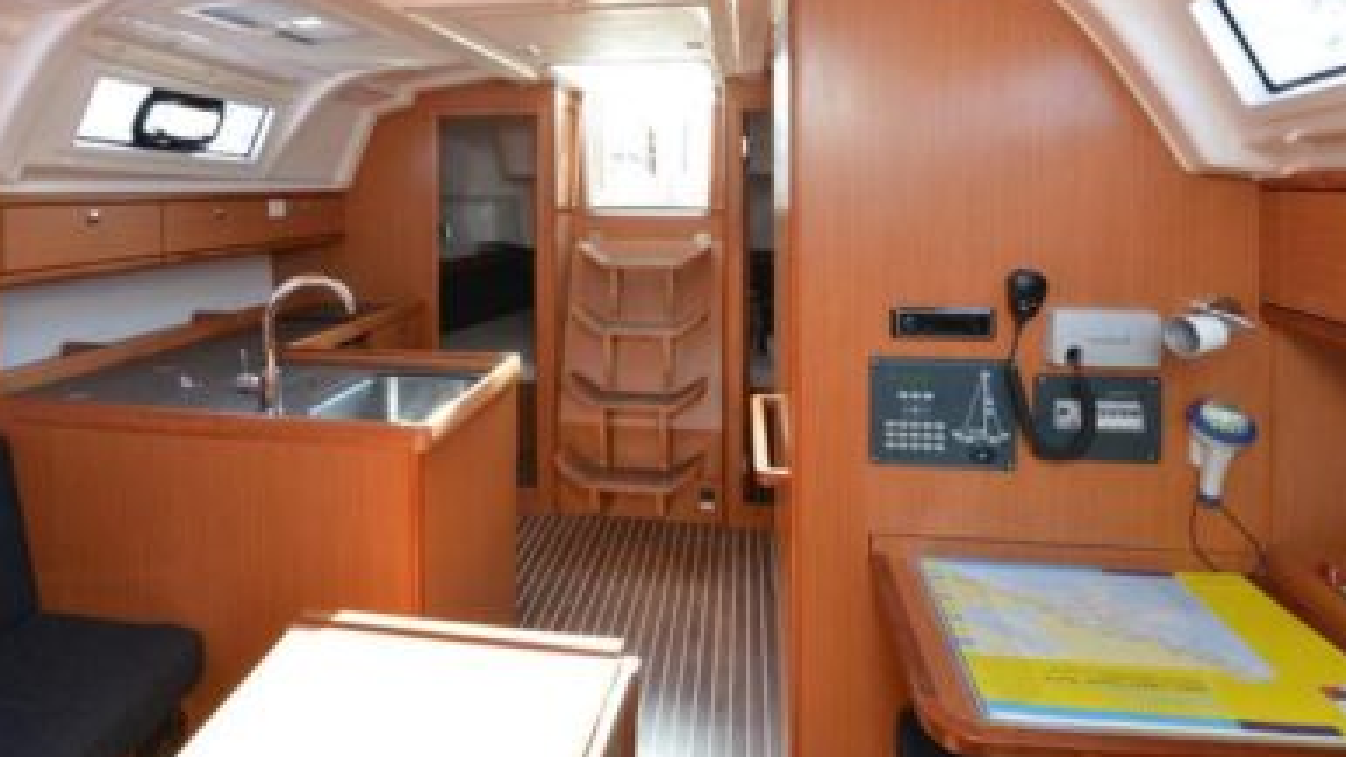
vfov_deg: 55.9
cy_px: 204
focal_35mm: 19
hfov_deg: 89.5
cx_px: 635
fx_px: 678
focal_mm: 14
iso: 1250
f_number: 9
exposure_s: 1/80
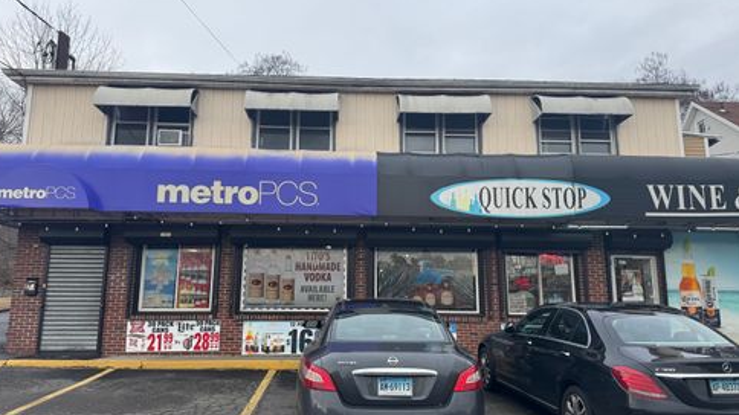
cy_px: 228
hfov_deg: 69.9
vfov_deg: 42.8
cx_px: 359
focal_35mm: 27
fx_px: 529
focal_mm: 6.76
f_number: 1.78
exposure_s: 1/995
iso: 80
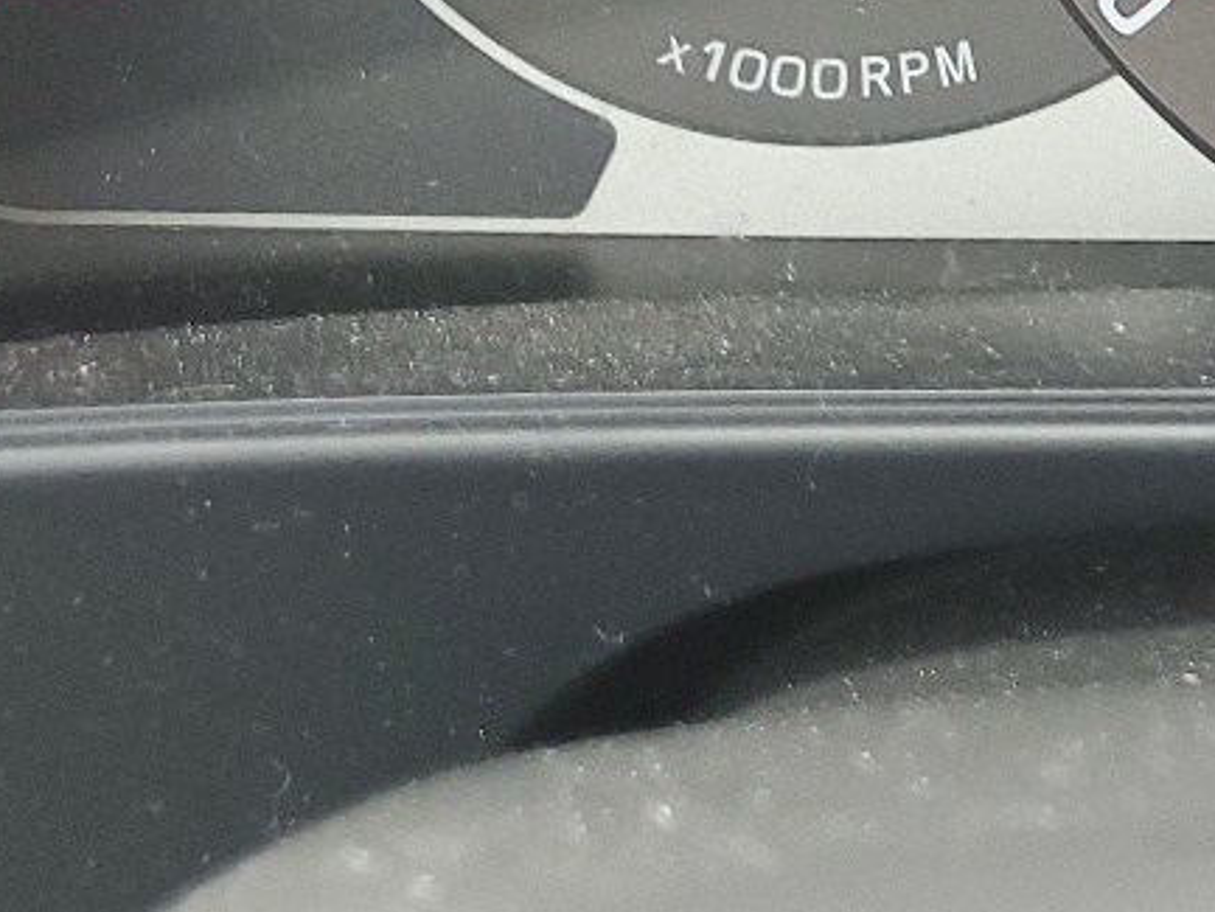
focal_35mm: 96
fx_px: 3370
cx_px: 1759
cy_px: -547
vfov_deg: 14.2
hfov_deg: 18.4
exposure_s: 1/120
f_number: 1.5
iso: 97
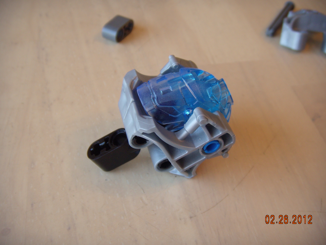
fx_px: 358
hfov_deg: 49.0
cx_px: 163
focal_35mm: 38
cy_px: 122
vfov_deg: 37.7
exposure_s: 1/30.3
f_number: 3.5
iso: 76
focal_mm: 6.4
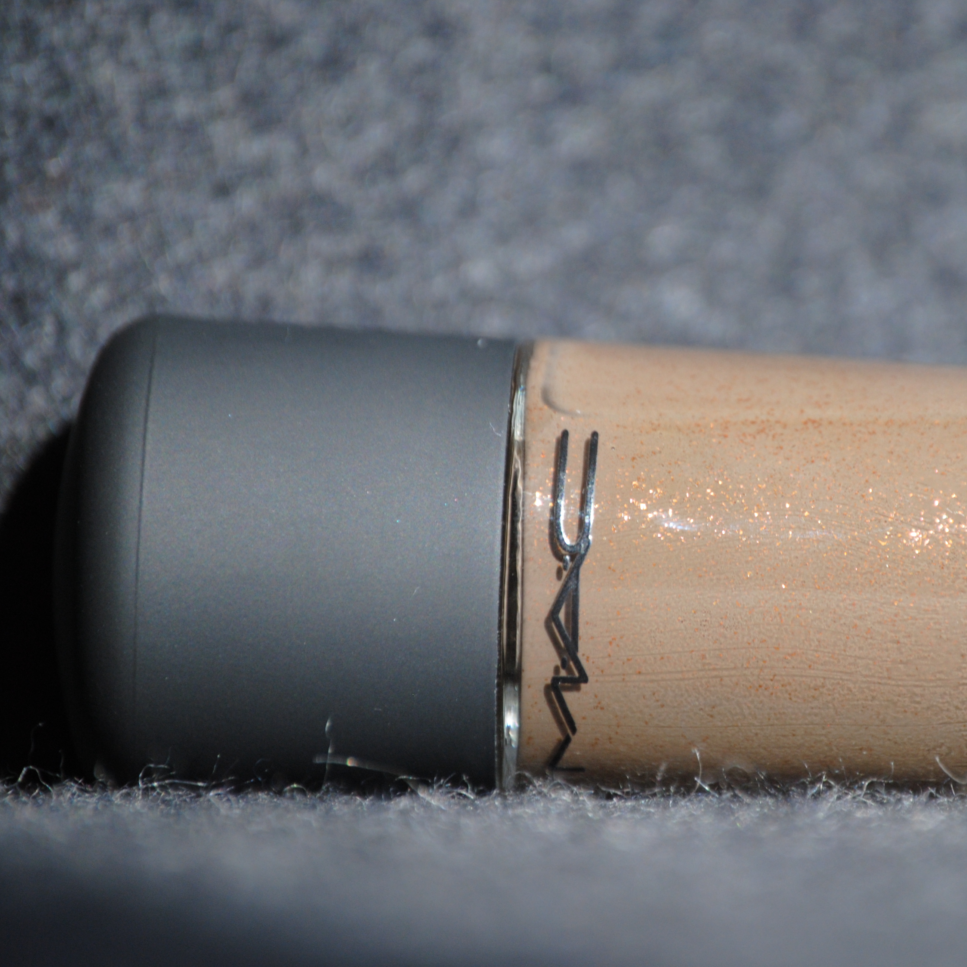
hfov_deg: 4.6
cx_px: 710
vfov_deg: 4.6
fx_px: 12073
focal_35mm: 382
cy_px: 483
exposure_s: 1/125
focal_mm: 200
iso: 360
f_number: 5.6
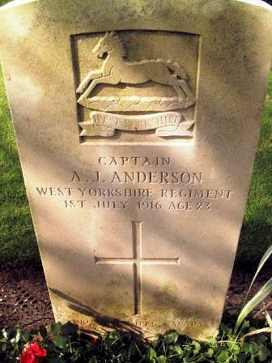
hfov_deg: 40.7
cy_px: 182
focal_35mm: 35
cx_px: 136
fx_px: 367
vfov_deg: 52.6
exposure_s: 1/125
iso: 50
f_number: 5.6
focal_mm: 5.86
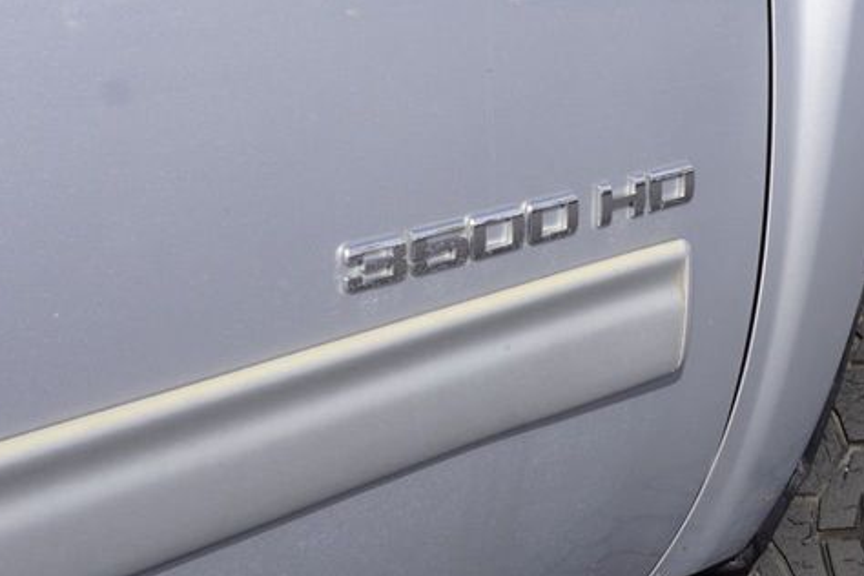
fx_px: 1634
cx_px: 554
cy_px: 120
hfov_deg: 29.5
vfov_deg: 19.8
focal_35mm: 68
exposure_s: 1/160
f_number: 10
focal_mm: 21
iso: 100
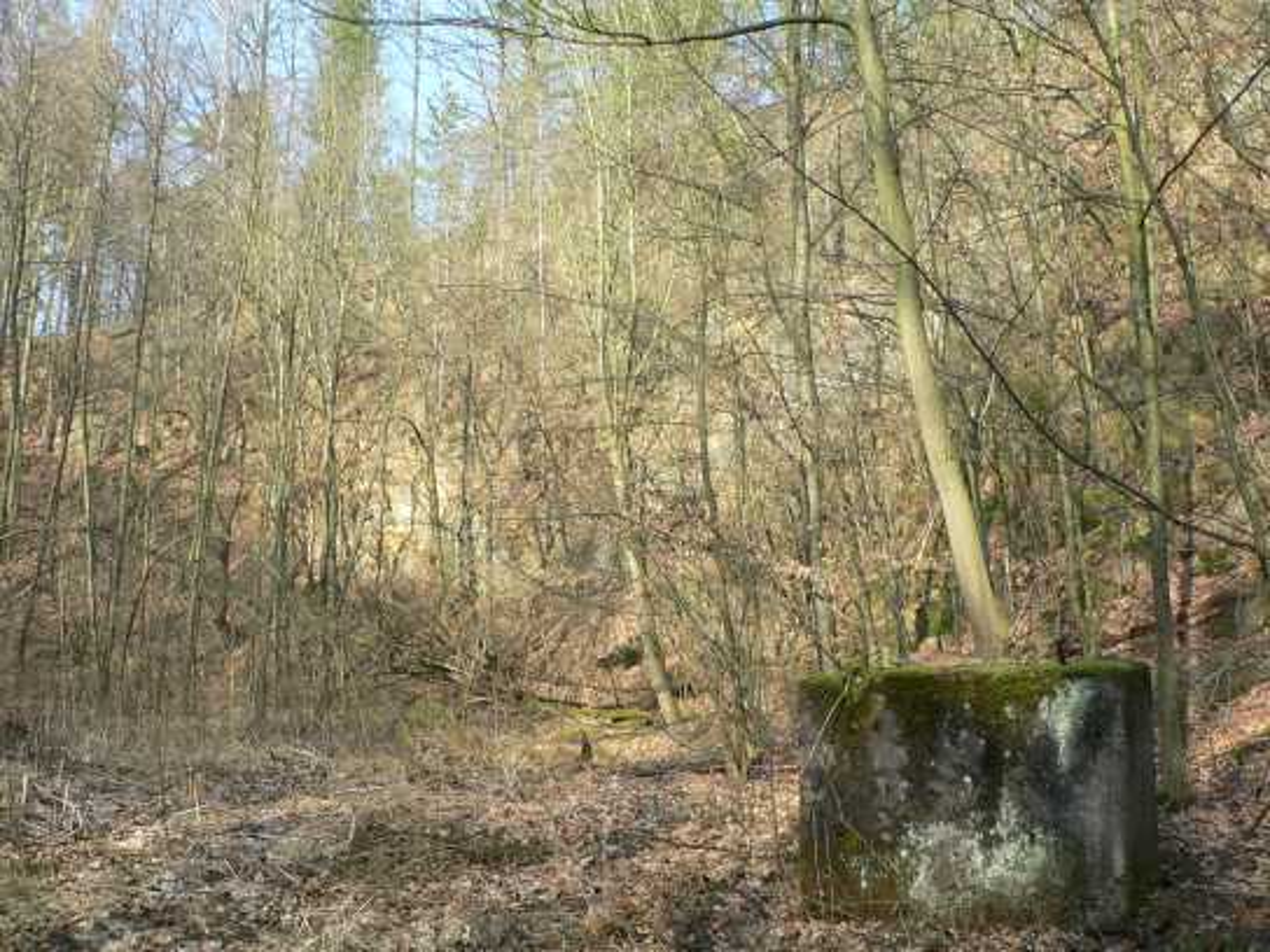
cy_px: 476
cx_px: 635
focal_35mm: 35
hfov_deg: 52.6
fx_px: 1284
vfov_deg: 40.7
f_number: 4
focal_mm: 4.6
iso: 80
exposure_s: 1/125
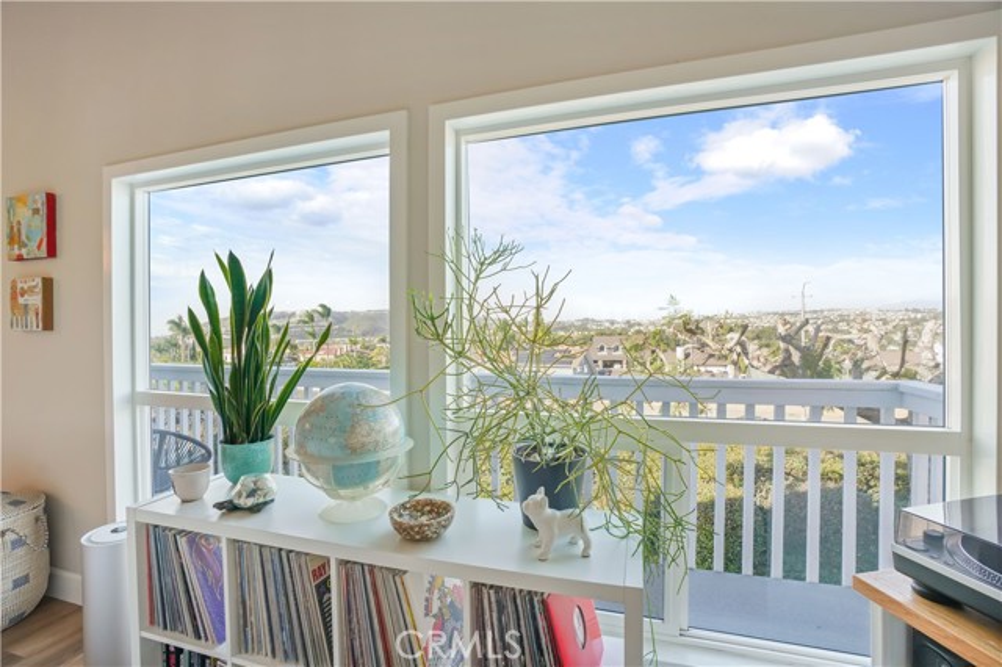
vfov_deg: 73.7
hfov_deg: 96.8
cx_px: 501
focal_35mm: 16
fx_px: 445
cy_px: 334
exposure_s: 1/80
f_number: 8
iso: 1600
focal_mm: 16
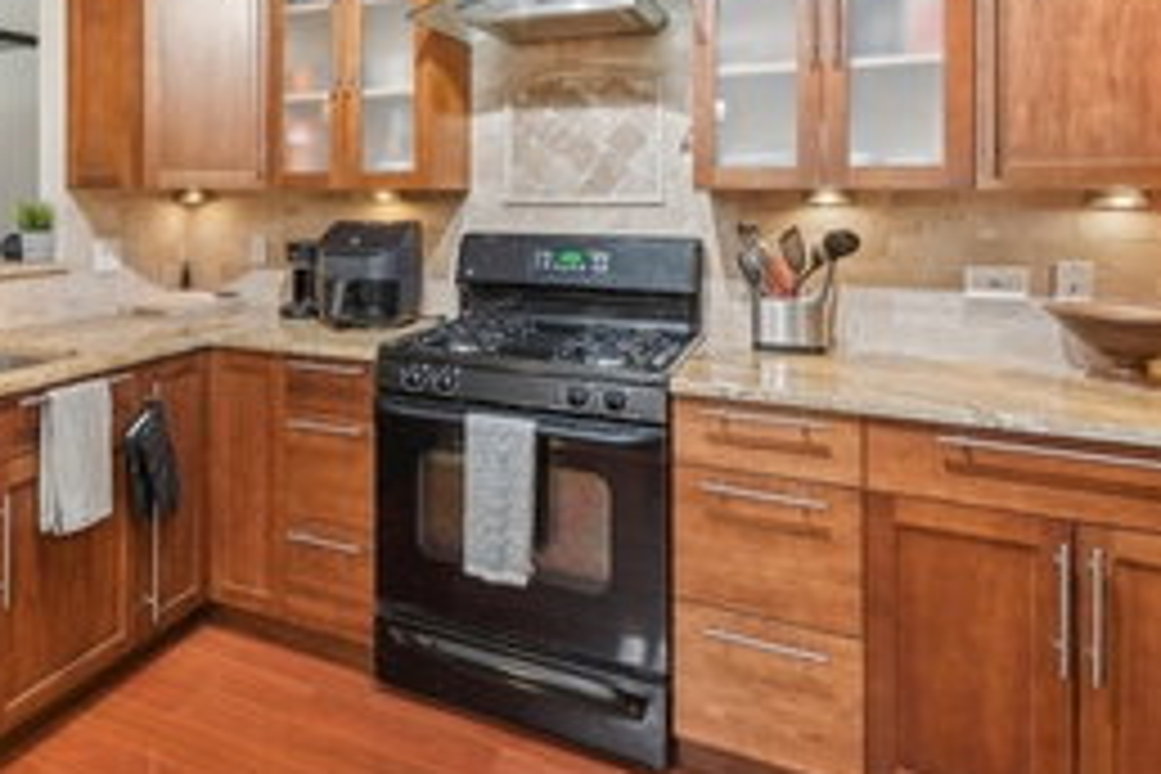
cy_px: 184
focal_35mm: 26
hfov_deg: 67.7
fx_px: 838
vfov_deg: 47.5
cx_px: 398
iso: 200
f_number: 9
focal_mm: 14
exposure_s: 1/1.67
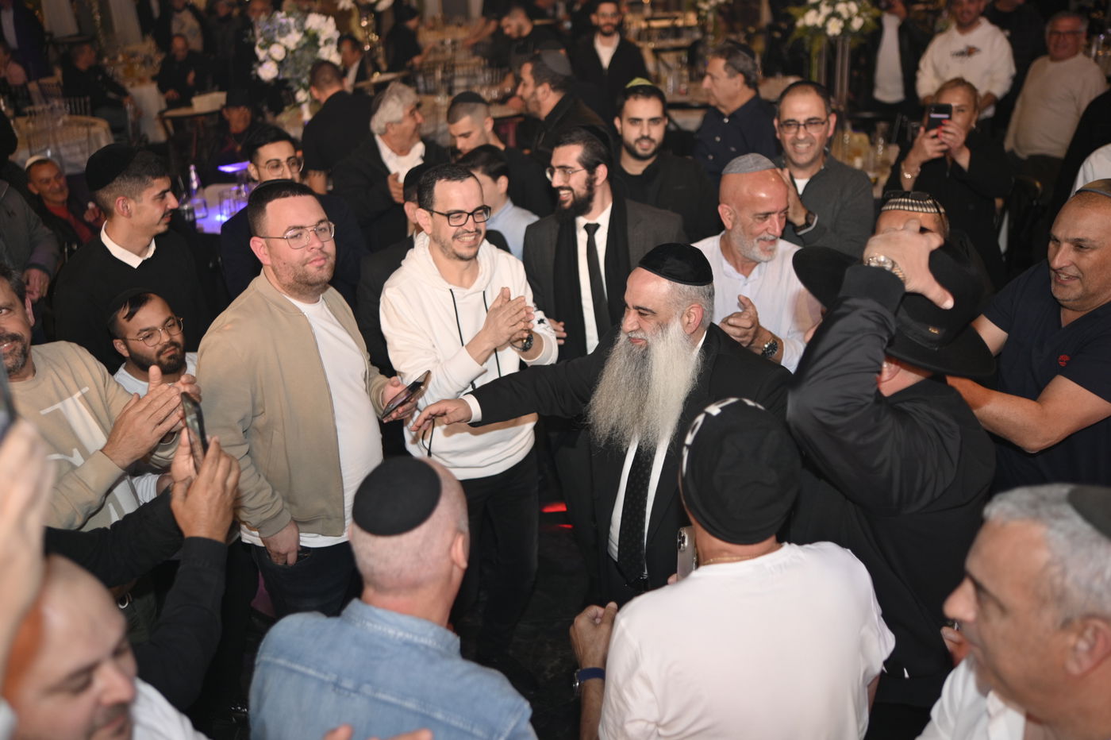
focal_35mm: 35
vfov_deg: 37.8
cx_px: 556
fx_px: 1080
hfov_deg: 54.5
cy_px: 370
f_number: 1.8
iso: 400
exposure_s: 1/200
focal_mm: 35
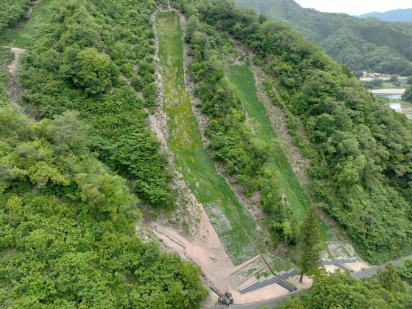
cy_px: 154
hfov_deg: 71.6
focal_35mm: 24
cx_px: 206
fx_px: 285
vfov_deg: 56.8
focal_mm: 12.29
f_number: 2.8
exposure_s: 1/1600
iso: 240
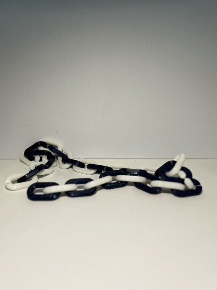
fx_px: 226
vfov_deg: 65.3
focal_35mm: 27
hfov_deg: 51.4
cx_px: 105
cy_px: 143
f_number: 1.5
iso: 250
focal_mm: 5.7
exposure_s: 1/60
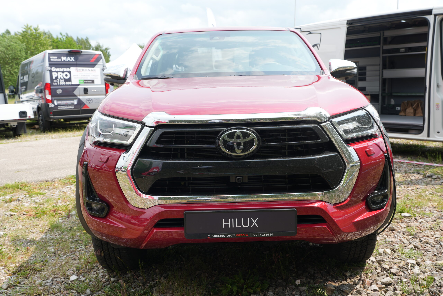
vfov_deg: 37.9
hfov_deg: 54.4
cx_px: 222
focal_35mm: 35
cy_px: 148
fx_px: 431
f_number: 6.3
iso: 100
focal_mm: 35
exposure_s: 1/160
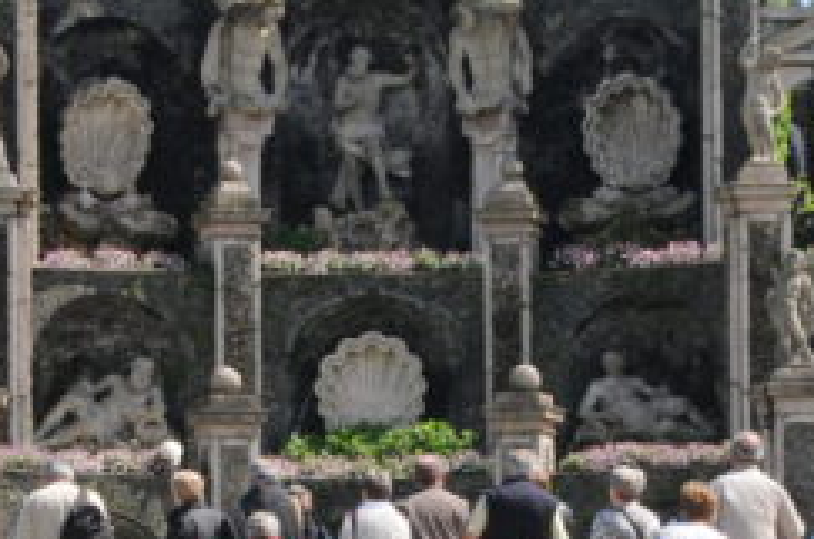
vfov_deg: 4.9
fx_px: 6273
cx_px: 355
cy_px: 362
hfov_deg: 7.4
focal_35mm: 278
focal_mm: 44
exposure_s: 1/200
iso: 250
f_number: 11
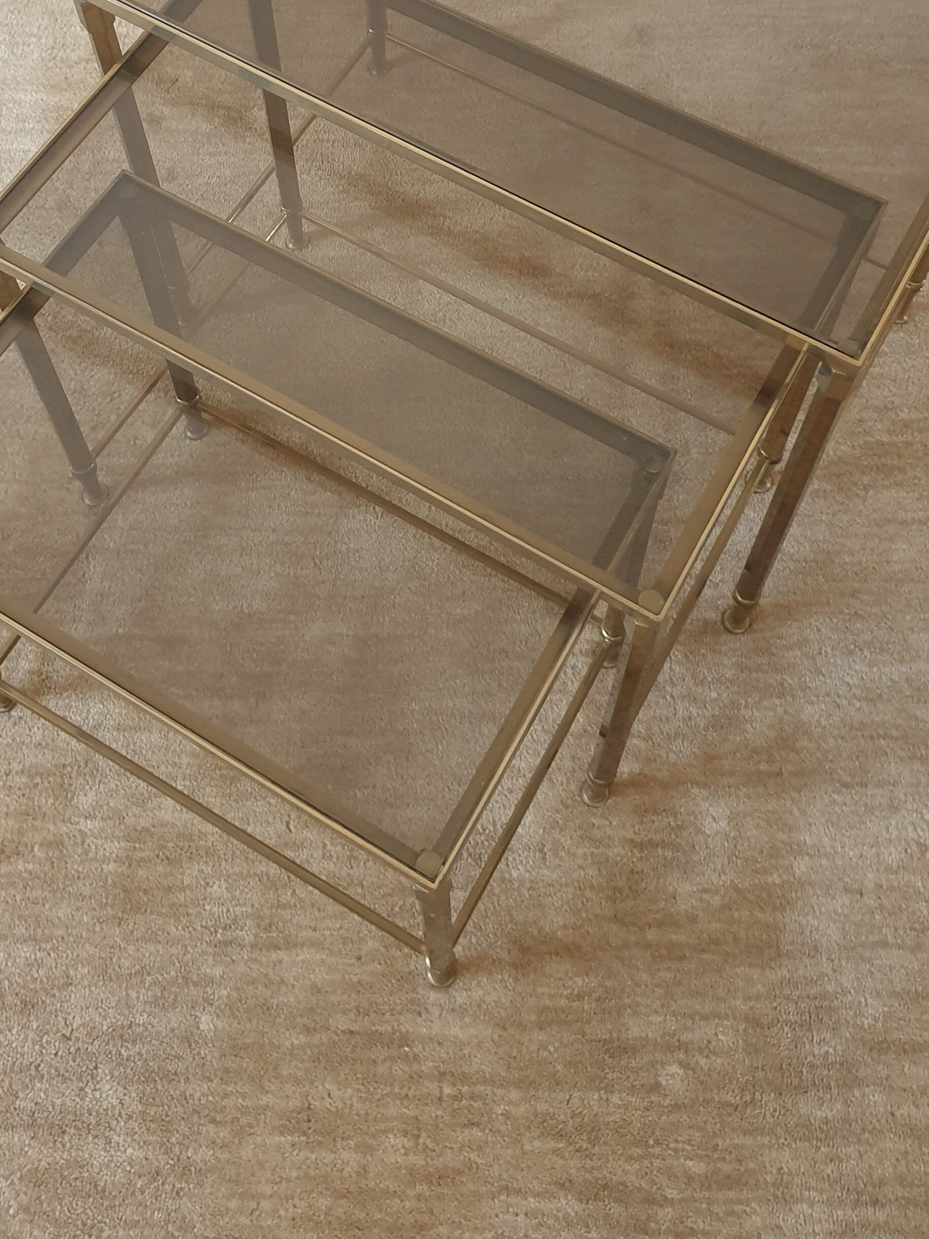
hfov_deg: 33.6
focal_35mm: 43
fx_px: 1539
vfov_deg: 42.0
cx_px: 419
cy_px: 260
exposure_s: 1/33
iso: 250
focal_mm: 4.3
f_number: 1.5
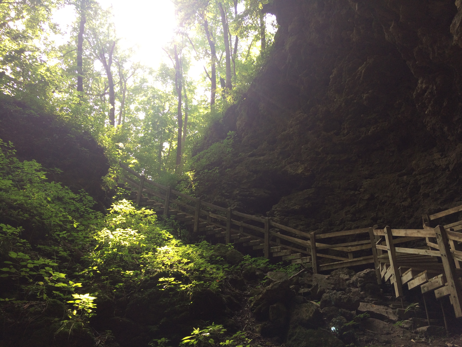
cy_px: 174
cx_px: 231
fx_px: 387
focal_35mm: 29
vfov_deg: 48.2
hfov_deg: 61.7
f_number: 2.2
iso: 40
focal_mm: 4.15
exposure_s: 1/60
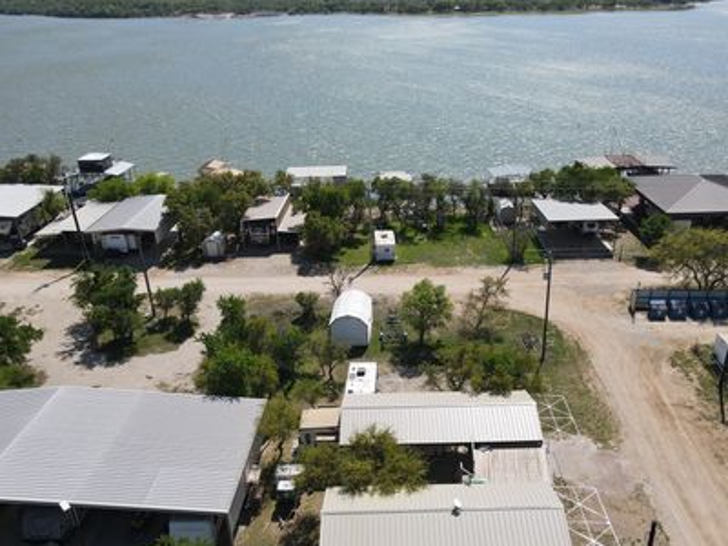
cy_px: 338
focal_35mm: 30
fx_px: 631
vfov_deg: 46.4
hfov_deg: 59.9
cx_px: 397
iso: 100
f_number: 2.8
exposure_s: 1/800
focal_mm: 4.5
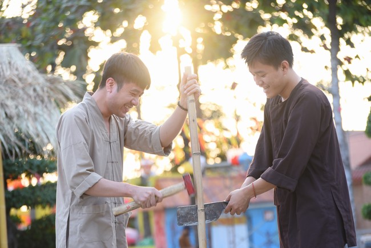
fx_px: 1258
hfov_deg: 16.8
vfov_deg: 11.2
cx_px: 186
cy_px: 124
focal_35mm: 122
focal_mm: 122
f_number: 4.8
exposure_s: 1/200
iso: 400
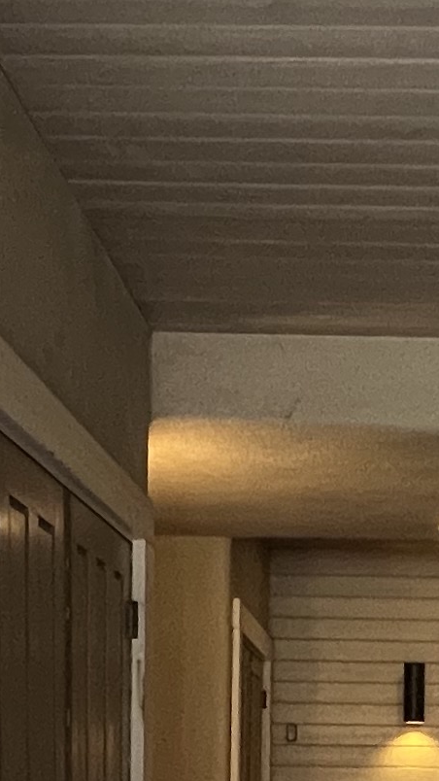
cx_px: 340
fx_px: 1470
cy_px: 1025
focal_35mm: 71
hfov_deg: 16.9
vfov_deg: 25.5
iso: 400
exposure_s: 1/60
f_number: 1.8
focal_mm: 1.57
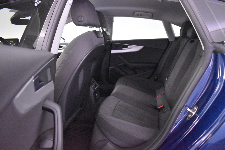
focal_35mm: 27
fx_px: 169
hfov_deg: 67.4
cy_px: 75
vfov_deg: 47.9
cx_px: 112
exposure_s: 1/45
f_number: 3.5
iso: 12800
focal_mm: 18
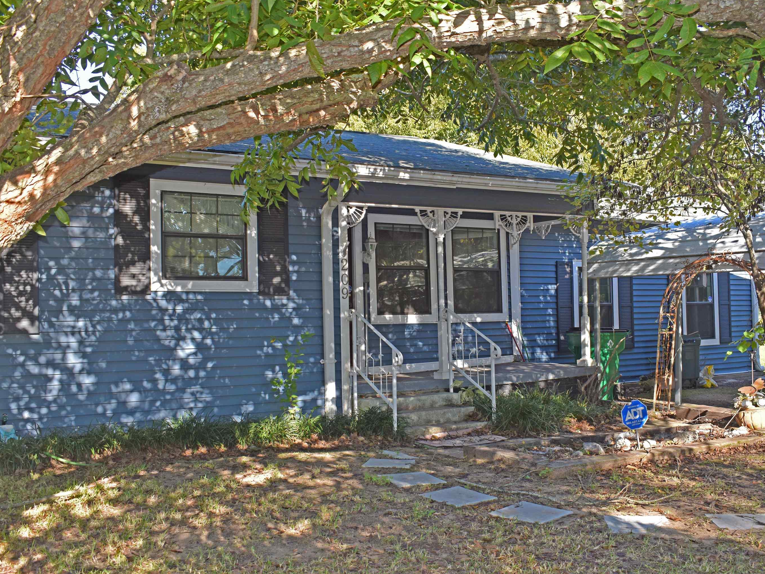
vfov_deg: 39.7
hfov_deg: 51.3
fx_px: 796
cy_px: 286
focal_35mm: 36
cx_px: 397
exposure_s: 1/125
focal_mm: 22
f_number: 5.6
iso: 180
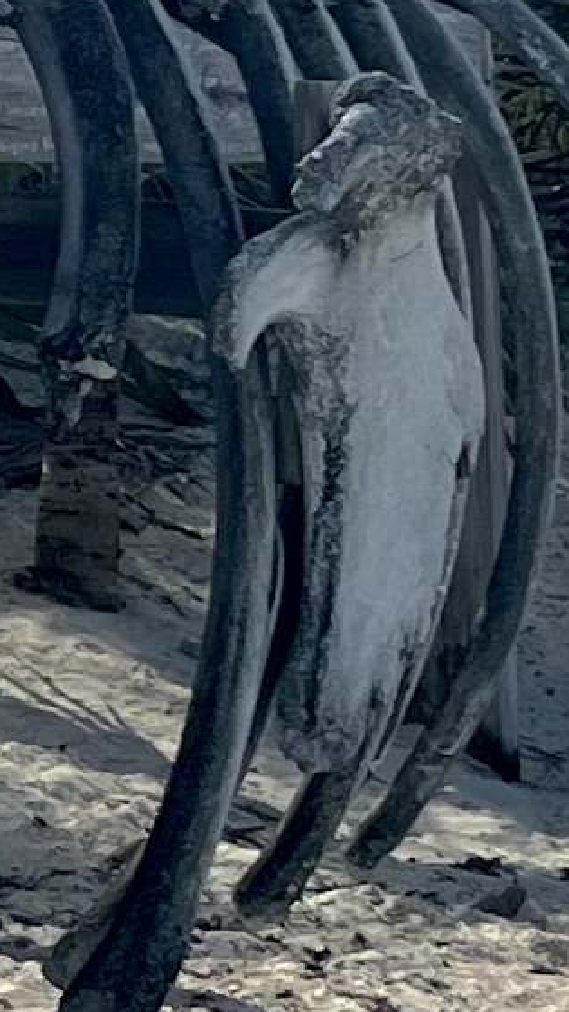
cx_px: -1145
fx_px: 5472
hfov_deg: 5.6
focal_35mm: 204
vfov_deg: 10.4
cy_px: -94
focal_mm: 5.1
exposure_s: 1/6494
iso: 50
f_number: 1.6
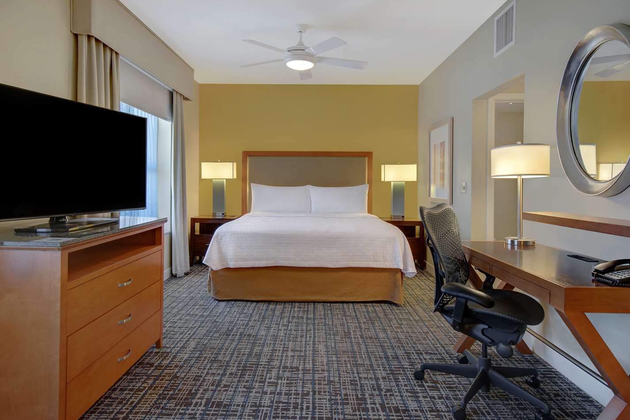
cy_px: 212
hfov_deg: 82.5
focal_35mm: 21
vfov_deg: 60.6
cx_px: 317
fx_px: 359
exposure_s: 1/25
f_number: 7.1
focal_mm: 13
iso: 250
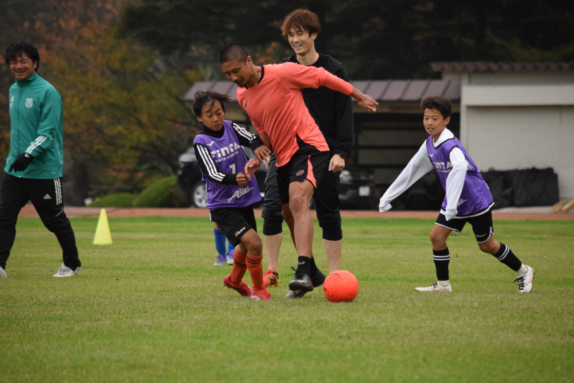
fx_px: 4664
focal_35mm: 292
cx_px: 287
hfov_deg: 7.0
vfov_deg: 4.7
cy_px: 192
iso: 3200
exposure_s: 1/1250
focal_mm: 195
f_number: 5
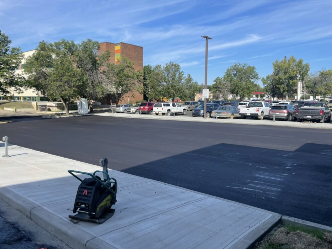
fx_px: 249
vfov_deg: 53.1
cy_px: 124
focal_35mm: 26
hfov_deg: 67.3
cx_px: 166
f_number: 1.6
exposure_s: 1/2618
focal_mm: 4.2
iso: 32
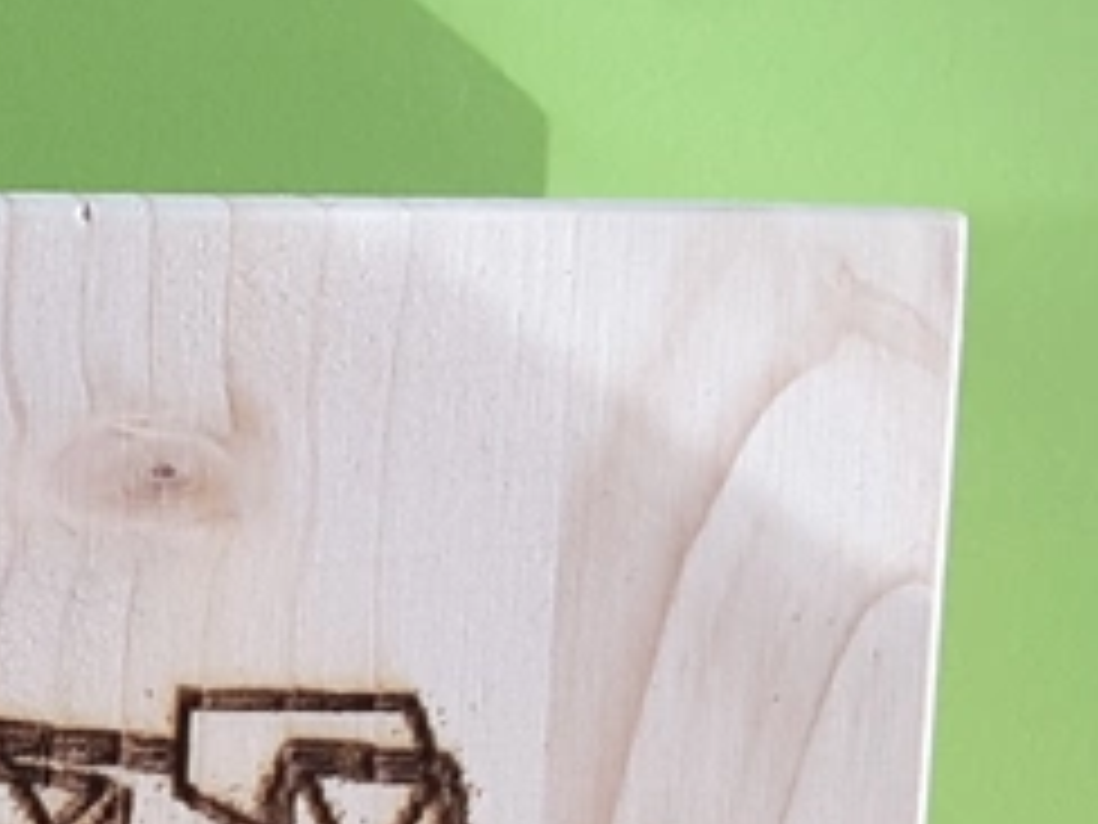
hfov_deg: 14.1
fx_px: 4124
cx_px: -576
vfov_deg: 11.0
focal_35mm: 130
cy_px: 1243
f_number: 1.9
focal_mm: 2.9
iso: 50
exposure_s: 1/100
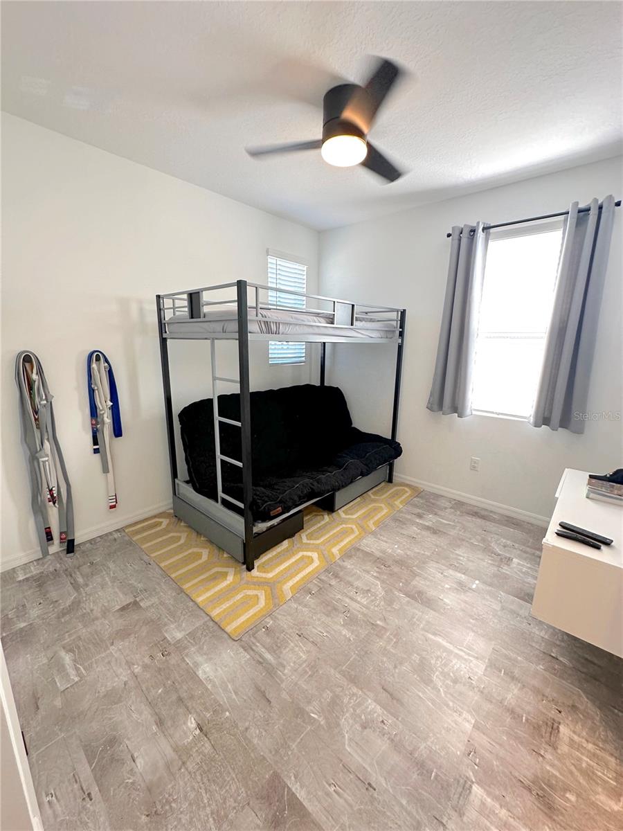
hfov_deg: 85.7
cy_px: 416
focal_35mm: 14
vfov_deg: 102.1
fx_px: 336
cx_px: 312
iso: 200
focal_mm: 2.22
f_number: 2.2
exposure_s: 1/120
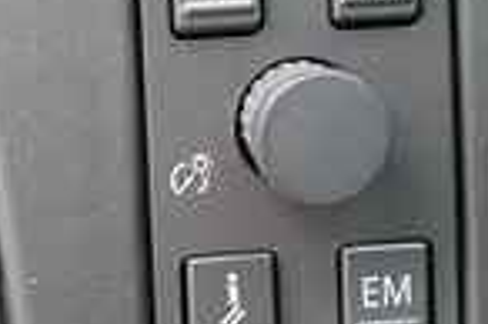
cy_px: 102
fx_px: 2965
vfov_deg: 6.3
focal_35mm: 219
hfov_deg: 9.4
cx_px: 304
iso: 500
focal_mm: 50
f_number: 4
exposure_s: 1/60
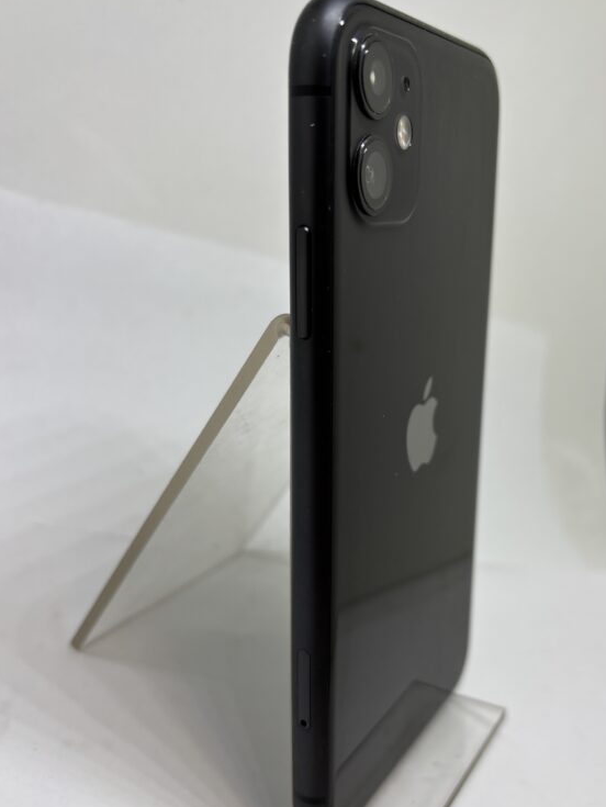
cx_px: 363
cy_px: 430
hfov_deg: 42.8
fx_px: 770
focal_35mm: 33
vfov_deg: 55.3
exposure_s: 1/121
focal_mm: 5.96
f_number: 1.6
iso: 40
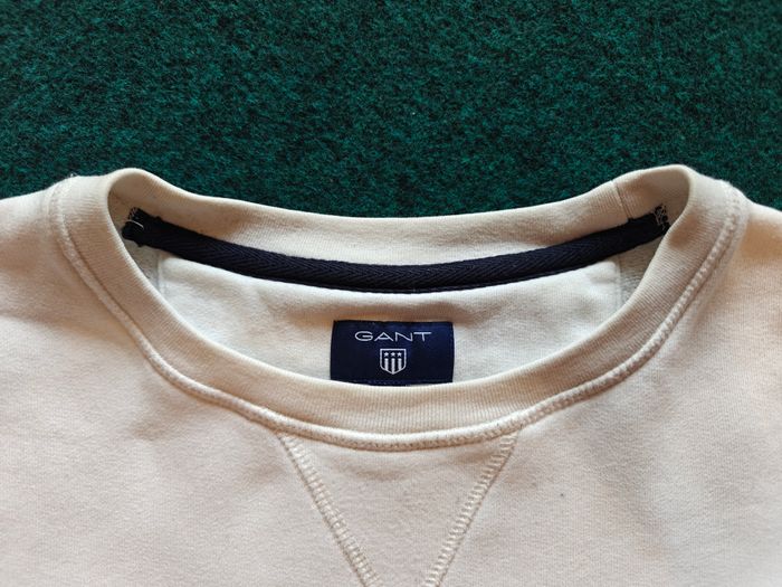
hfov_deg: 73.9
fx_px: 520
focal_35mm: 23
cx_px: 391
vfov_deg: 58.9
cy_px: 294
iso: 250
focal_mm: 6.06
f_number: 1.6
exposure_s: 1/100
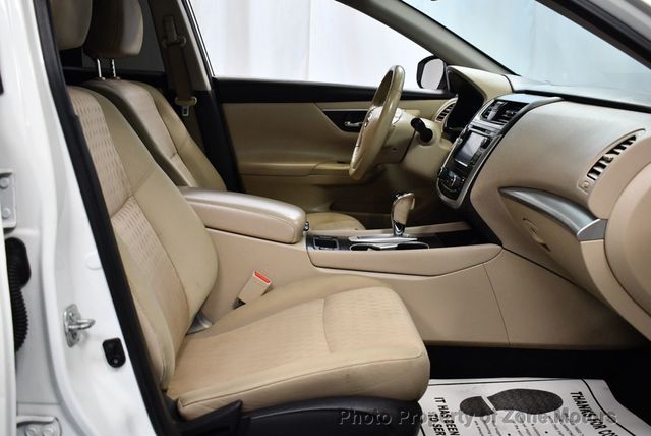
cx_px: 326
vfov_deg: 36.9
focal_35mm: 36
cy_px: 218
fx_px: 652
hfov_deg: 53.1
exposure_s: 1/125
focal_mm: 18
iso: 1100
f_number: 3.5
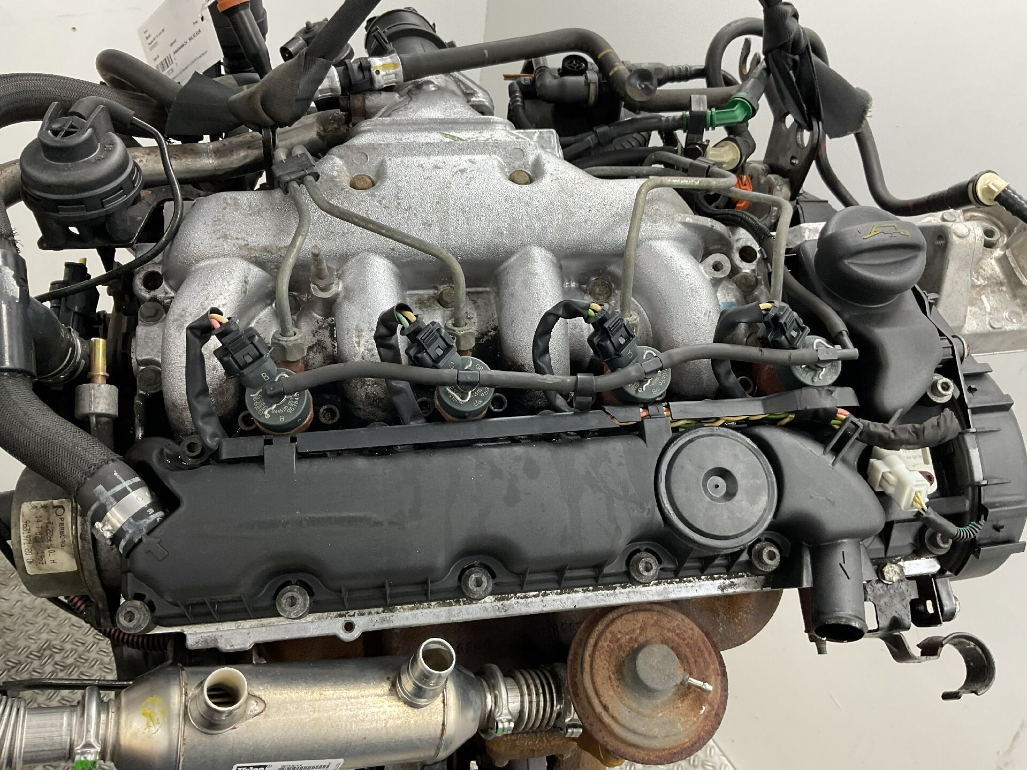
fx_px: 860
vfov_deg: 48.2
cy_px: 385
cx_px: 514
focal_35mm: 29
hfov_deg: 61.7
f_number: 1.8
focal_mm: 3
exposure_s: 1/50
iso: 50
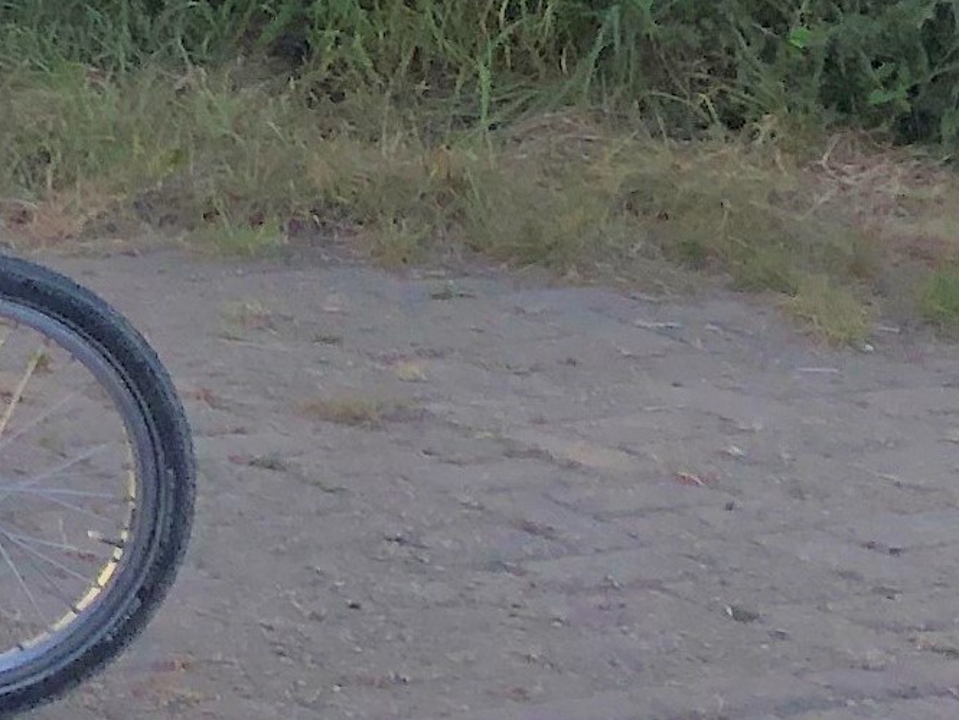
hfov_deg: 14.0
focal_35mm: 119
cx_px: -956
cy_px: -295
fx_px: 3297
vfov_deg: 12.0
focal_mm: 3.99
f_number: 1.8
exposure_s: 1/466
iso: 20
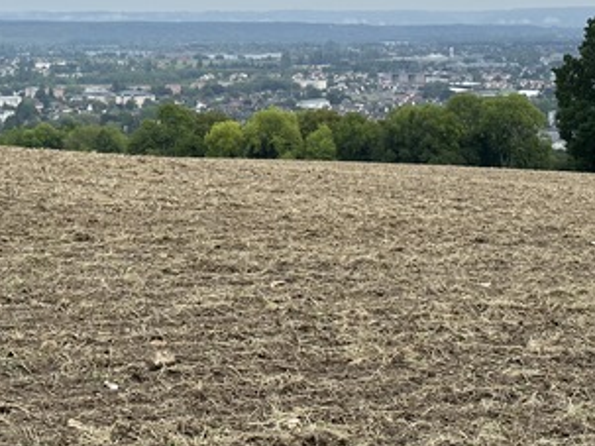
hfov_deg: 20.6
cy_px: 90
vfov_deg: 15.5
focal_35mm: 95
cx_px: 230
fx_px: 1632
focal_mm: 6.86
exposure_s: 1/1497
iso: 64
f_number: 1.78
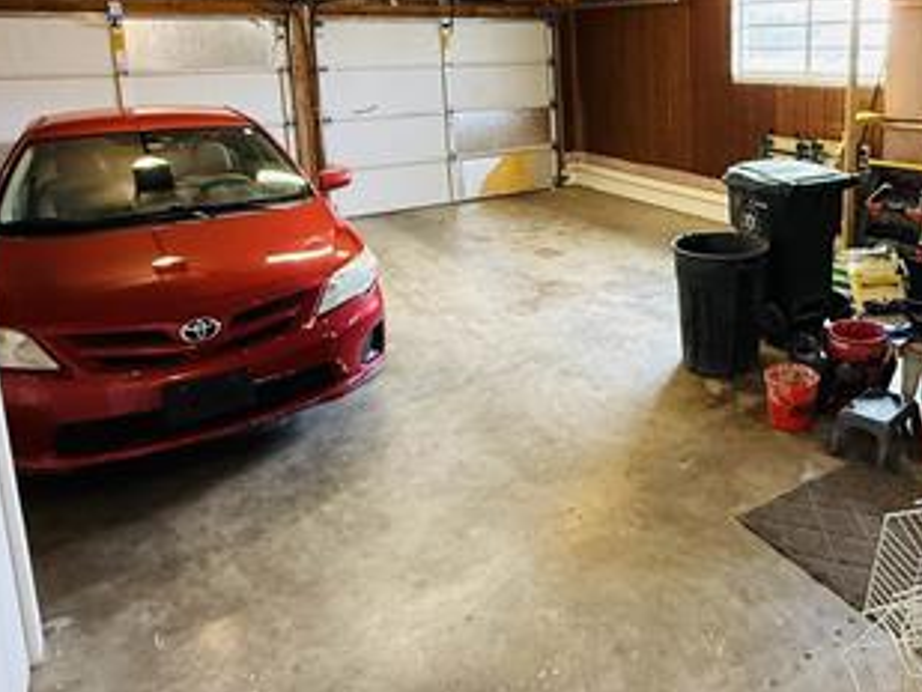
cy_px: 173
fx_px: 773
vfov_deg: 46.5
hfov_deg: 58.8
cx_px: 677
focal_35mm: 29
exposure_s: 1/60
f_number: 2.2
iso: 320
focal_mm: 2.22
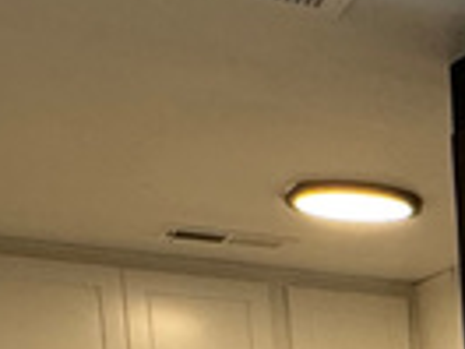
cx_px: 919
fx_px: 1464
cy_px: 790
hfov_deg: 14.9
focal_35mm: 109
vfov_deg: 11.6
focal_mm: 2.22
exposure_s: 1/120
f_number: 2.2
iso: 250
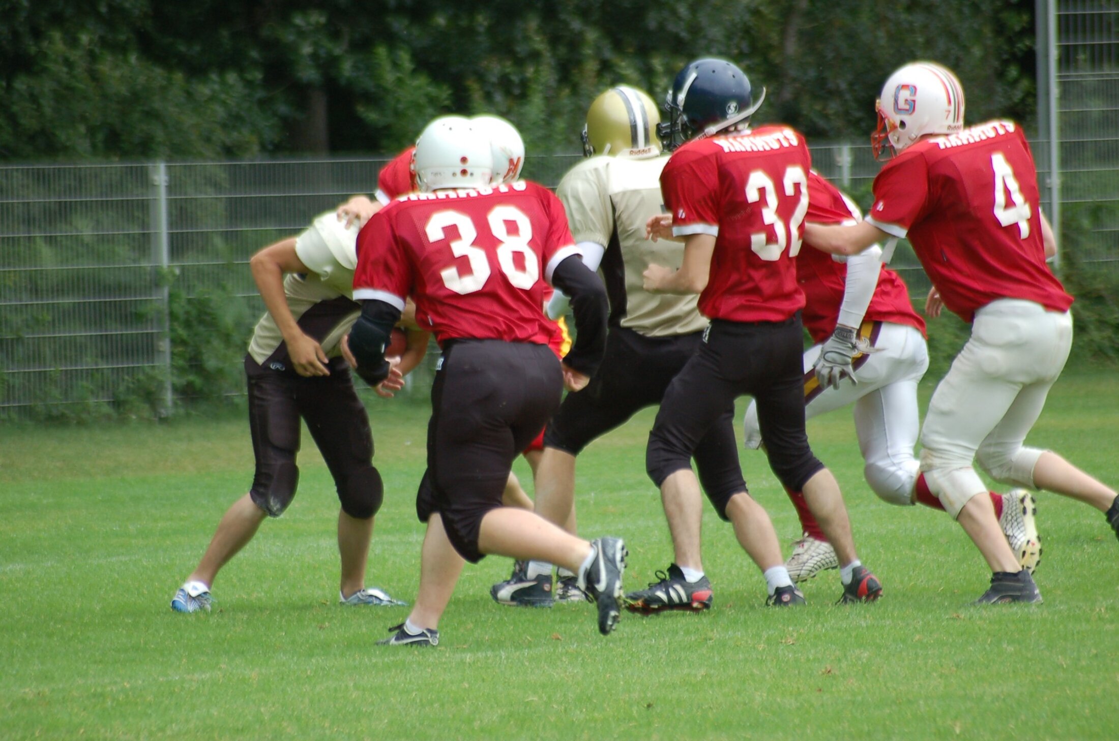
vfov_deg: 3.0
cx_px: 560
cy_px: 370
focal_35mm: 450
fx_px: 13961
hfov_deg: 4.6
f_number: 5.6
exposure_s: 1/640
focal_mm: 300
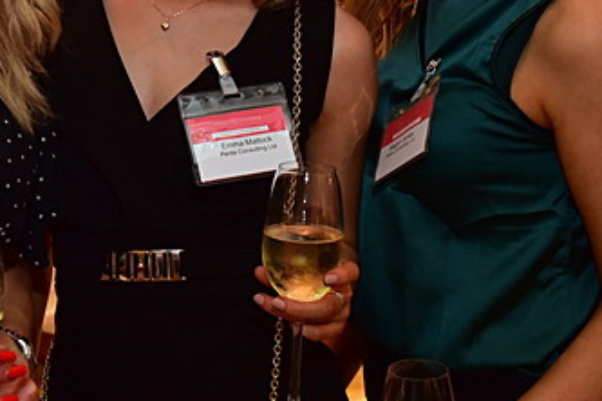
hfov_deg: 21.0
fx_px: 1605
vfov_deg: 14.1
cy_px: 35
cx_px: 125
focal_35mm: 96
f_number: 5.6
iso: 1600
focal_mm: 40
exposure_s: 1/50
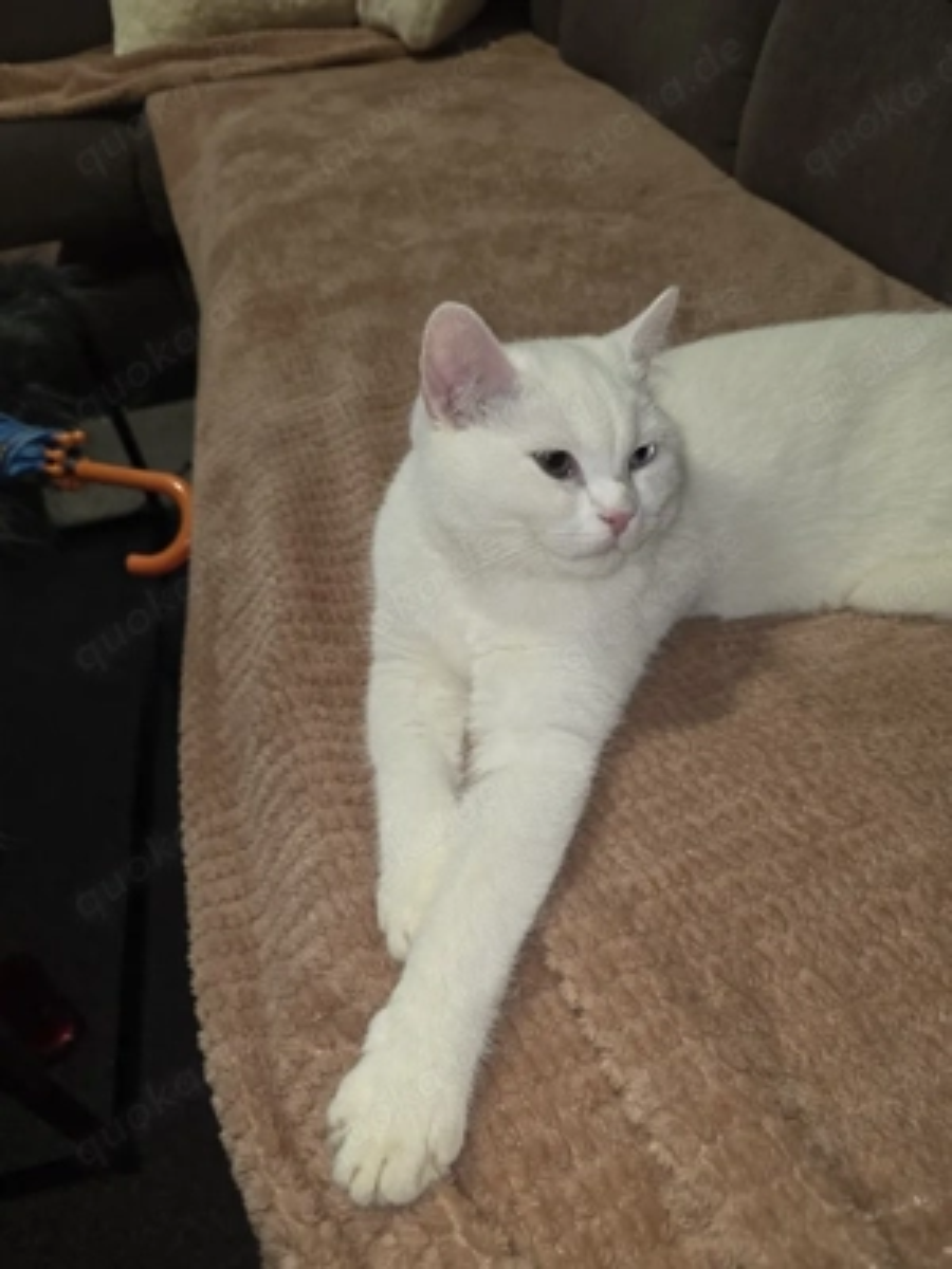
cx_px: 476
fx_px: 843
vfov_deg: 73.9
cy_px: 634
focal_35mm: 23
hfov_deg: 58.9
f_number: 1.7
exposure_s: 1/33.4
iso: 800
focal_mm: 6.3
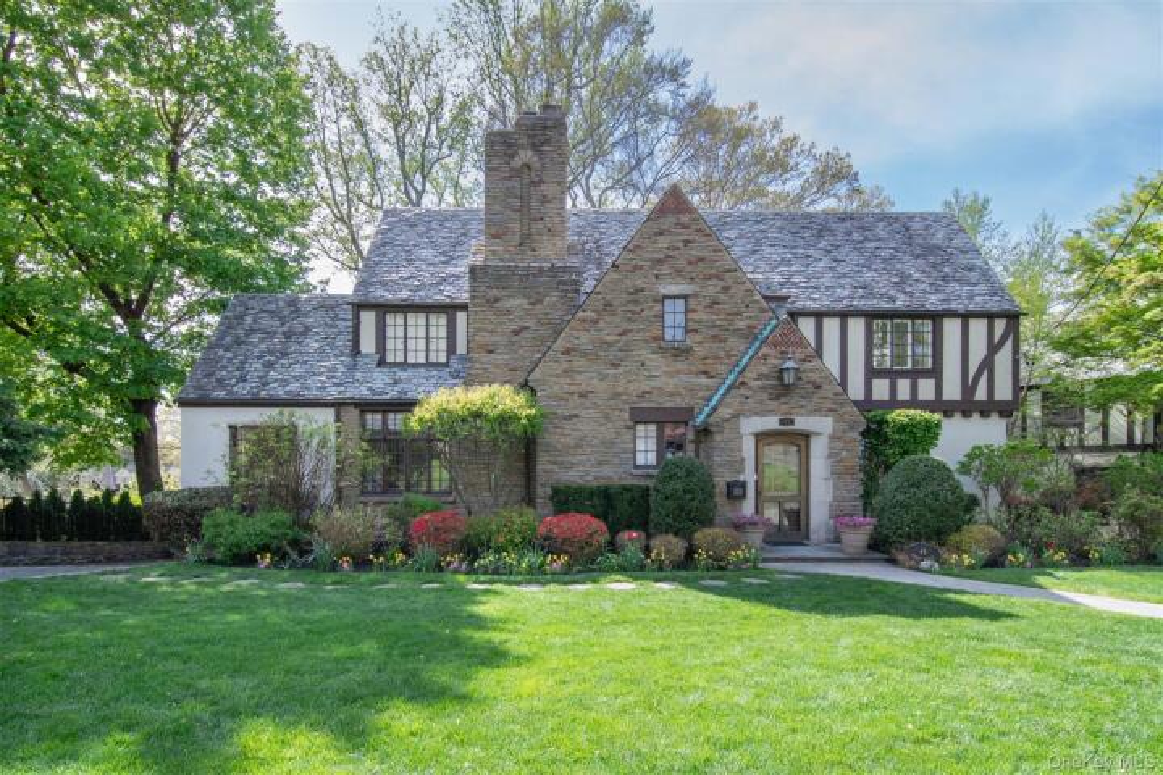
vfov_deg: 72.1
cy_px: 388
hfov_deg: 95.0
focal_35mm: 16
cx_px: 582
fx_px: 533
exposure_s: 1/200
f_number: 11
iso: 640
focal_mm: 11
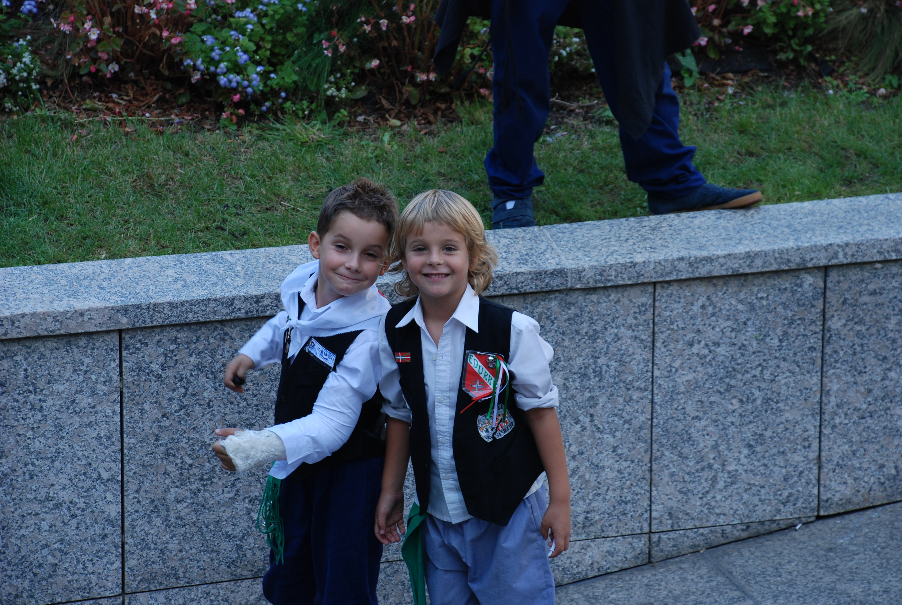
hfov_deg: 15.2
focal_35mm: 135
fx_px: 3389
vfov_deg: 10.2
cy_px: 302
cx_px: 451
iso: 220
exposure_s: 1/125
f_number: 5.6
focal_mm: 90
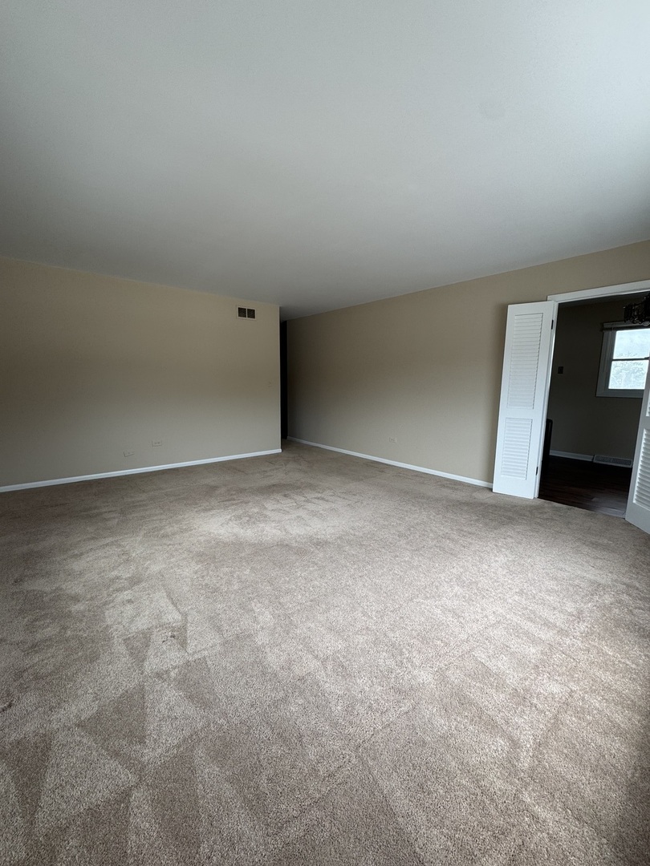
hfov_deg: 85.7
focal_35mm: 14
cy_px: 433
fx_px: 351
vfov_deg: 102.1
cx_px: 325
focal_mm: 2.22
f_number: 2.2
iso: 80
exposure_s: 1/99
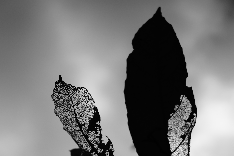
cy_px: 113
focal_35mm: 84
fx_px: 546
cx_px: 58
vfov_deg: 16.2
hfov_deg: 23.9
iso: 200
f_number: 4
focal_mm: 50
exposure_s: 1/6400
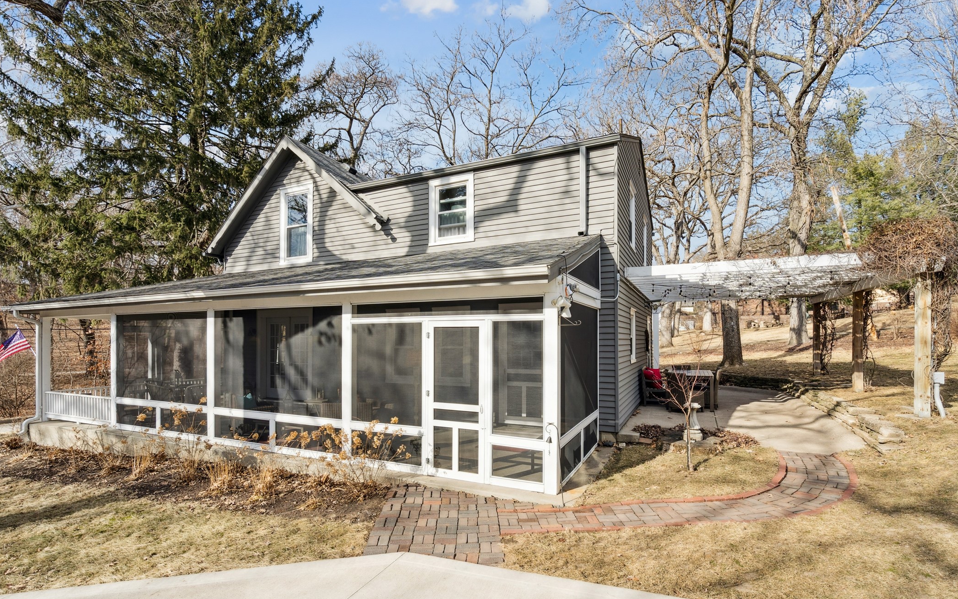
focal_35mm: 17
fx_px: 444
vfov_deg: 68.0
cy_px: 304
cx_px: 469
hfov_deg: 94.3
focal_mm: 16
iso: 400
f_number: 9
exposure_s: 1/640
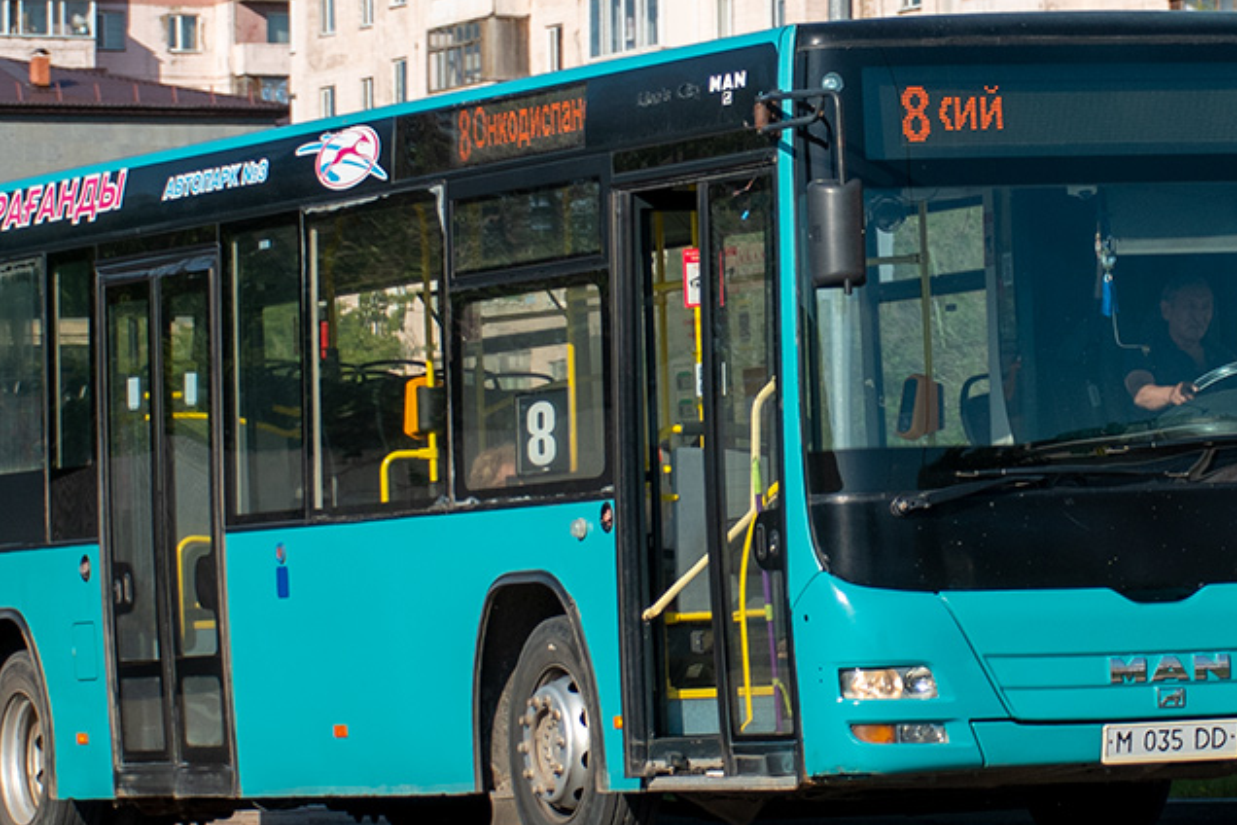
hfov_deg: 12.9
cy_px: 47
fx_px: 5469
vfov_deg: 8.6
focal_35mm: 159
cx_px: 618
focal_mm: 45
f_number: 5
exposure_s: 1/640
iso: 100
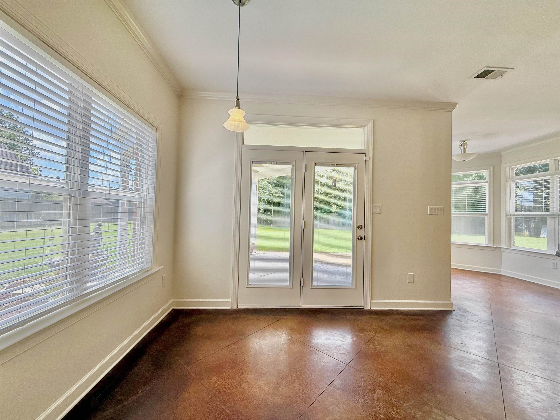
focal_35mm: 14
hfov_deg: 102.1
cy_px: 210
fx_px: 226
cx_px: 280
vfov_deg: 85.7
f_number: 2.2
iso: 50
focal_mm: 2.22
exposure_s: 1/223
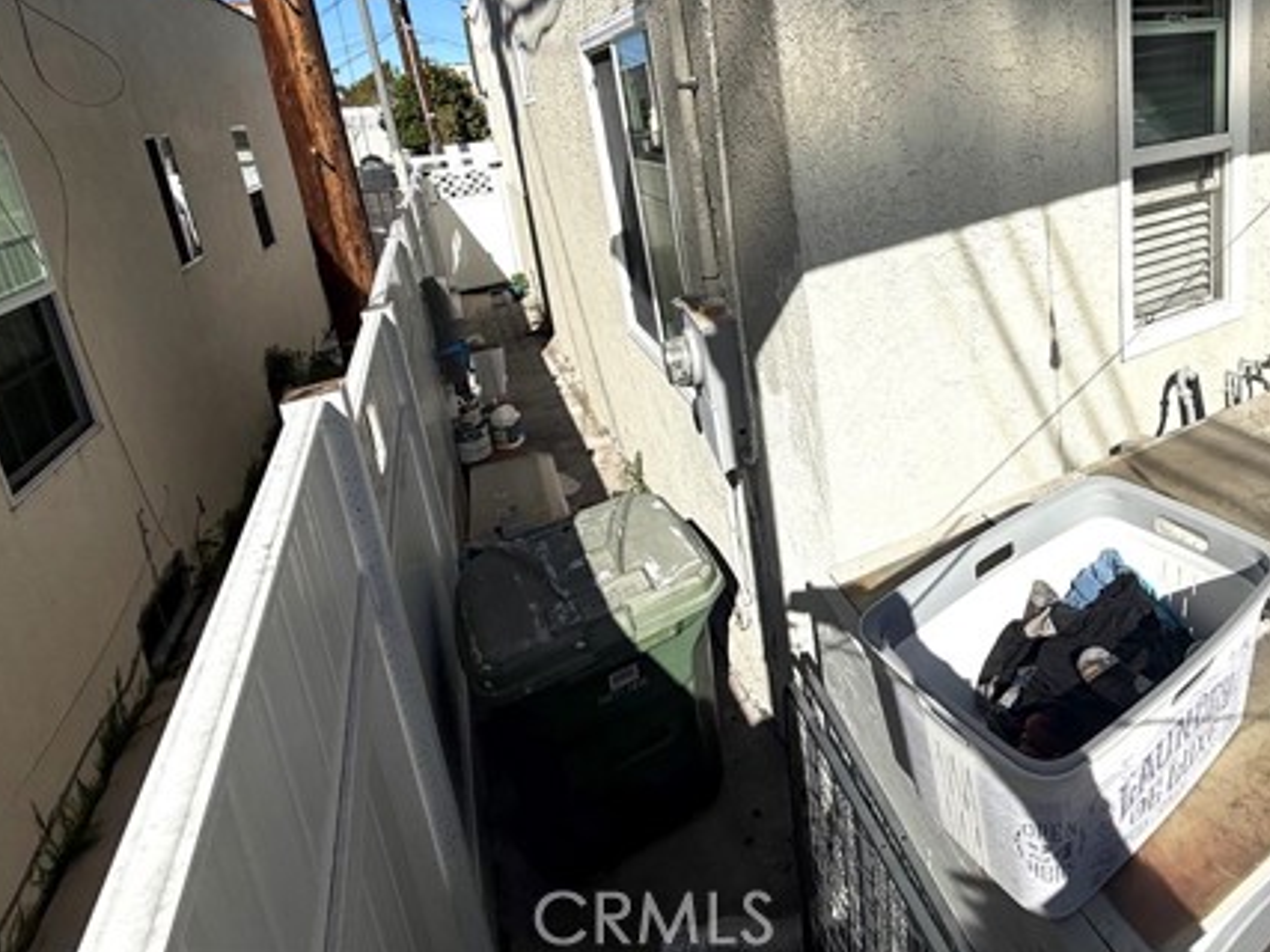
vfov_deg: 60.2
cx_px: 907
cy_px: 247
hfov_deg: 74.9
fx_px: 770
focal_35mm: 21
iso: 50
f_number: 2.2
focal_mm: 2.22
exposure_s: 1/6173
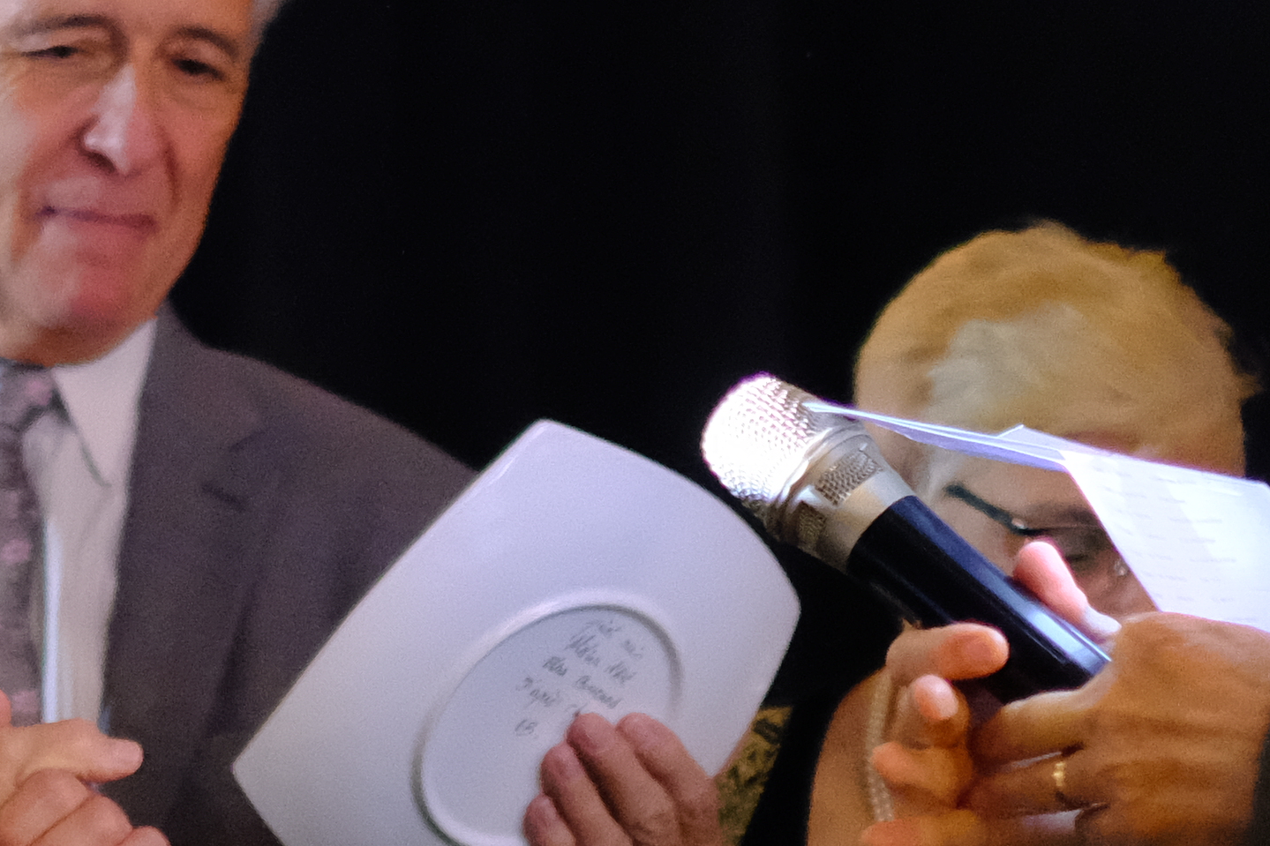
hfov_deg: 9.3
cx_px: -15
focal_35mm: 221
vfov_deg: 6.2
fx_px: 7795
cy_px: 455
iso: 3200
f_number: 1.4
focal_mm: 35
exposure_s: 1/52
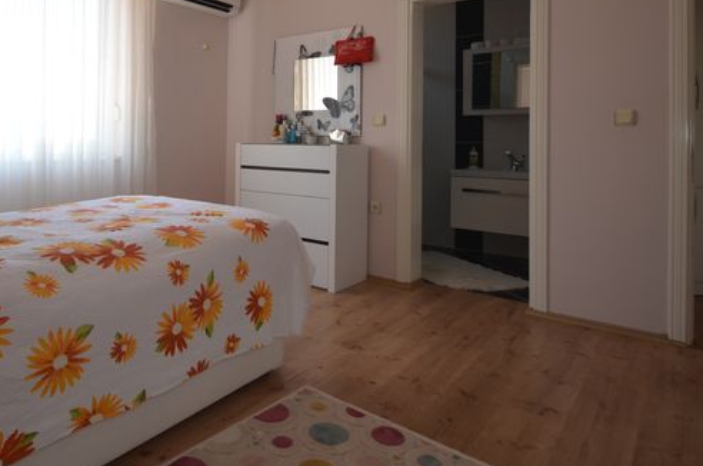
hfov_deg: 65.8
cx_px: 227
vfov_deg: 46.8
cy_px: 133
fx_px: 523
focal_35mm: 27
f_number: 4.2
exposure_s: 1/80
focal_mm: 11
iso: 200
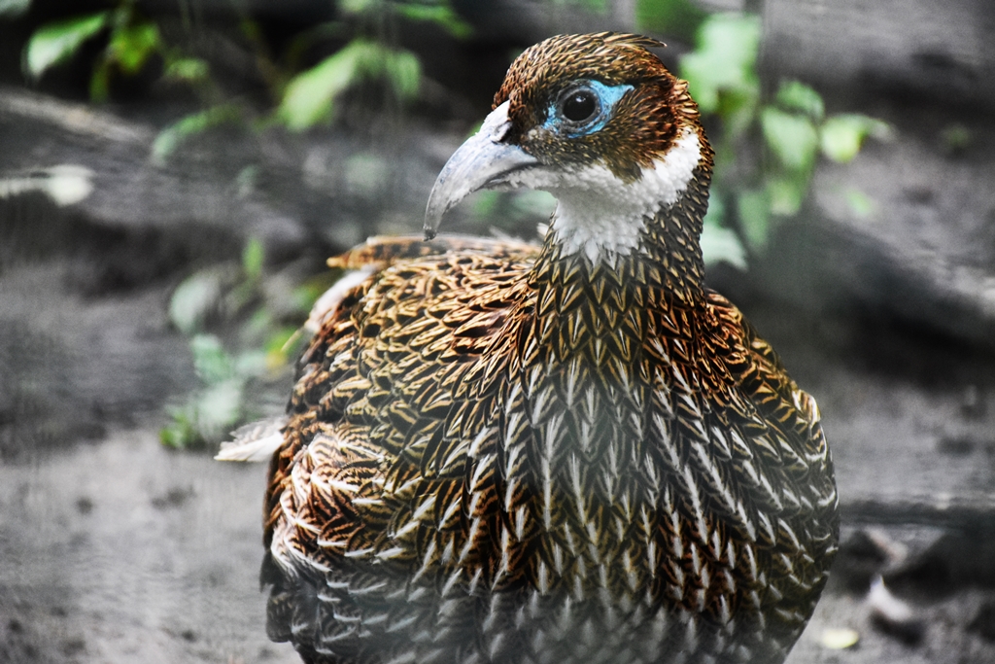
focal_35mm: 210
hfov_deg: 9.8
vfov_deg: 6.5
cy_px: 332
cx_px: 498
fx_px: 5805
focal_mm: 140
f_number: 5.6
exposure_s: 1/500
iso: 6400
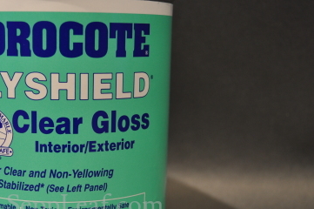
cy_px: 139
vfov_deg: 19.4
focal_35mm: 70
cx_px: 85
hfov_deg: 28.5
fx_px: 610
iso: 400
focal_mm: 28
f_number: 4.5
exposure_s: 1/100
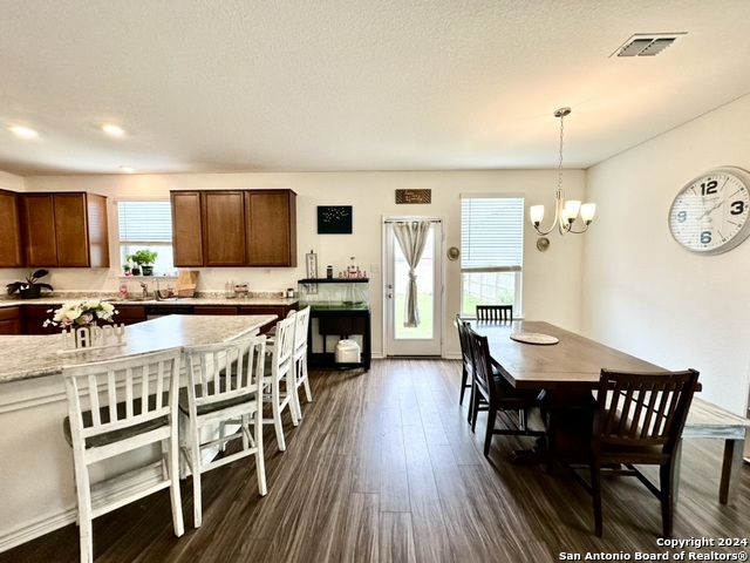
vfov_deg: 85.7
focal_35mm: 14
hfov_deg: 102.1
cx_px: 375
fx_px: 303
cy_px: 282
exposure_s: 1/120
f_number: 2.2
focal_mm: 2.22
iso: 100
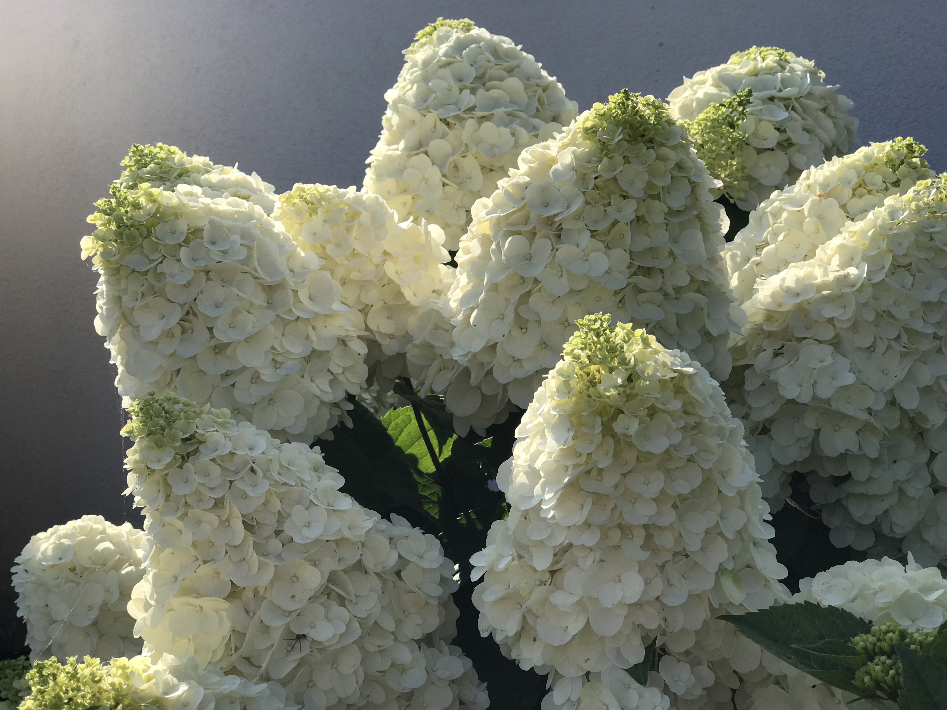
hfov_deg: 33.8
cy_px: 355
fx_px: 1559
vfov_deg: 25.7
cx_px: 474
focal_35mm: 57
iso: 20
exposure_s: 1/643
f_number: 2.8
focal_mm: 6.6
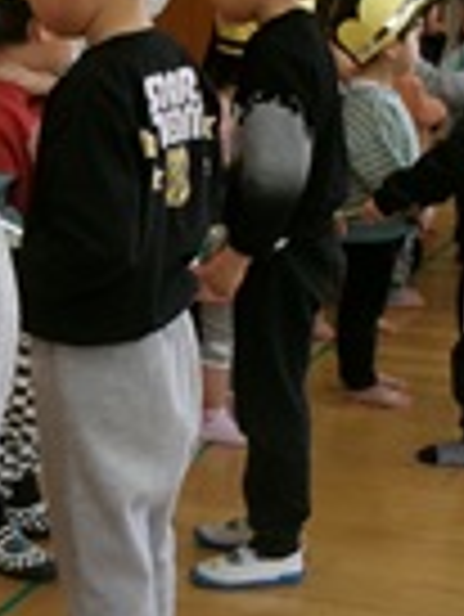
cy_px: 342
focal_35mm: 109
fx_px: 1945
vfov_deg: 18.0
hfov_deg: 13.4
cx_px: 7
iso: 200
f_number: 3.9
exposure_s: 1/34
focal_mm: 5.1
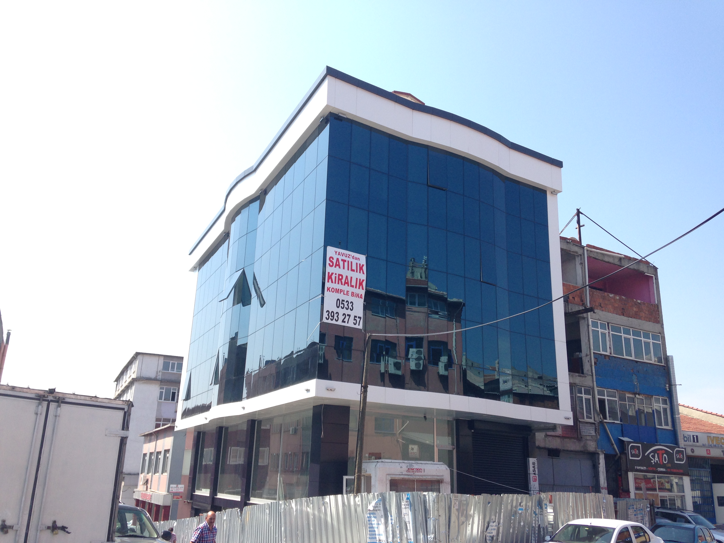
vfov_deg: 42.9
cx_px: 362
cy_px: 272
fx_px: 690
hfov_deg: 55.4
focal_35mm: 33
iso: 50
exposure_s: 1/786
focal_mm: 4.12
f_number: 2.4
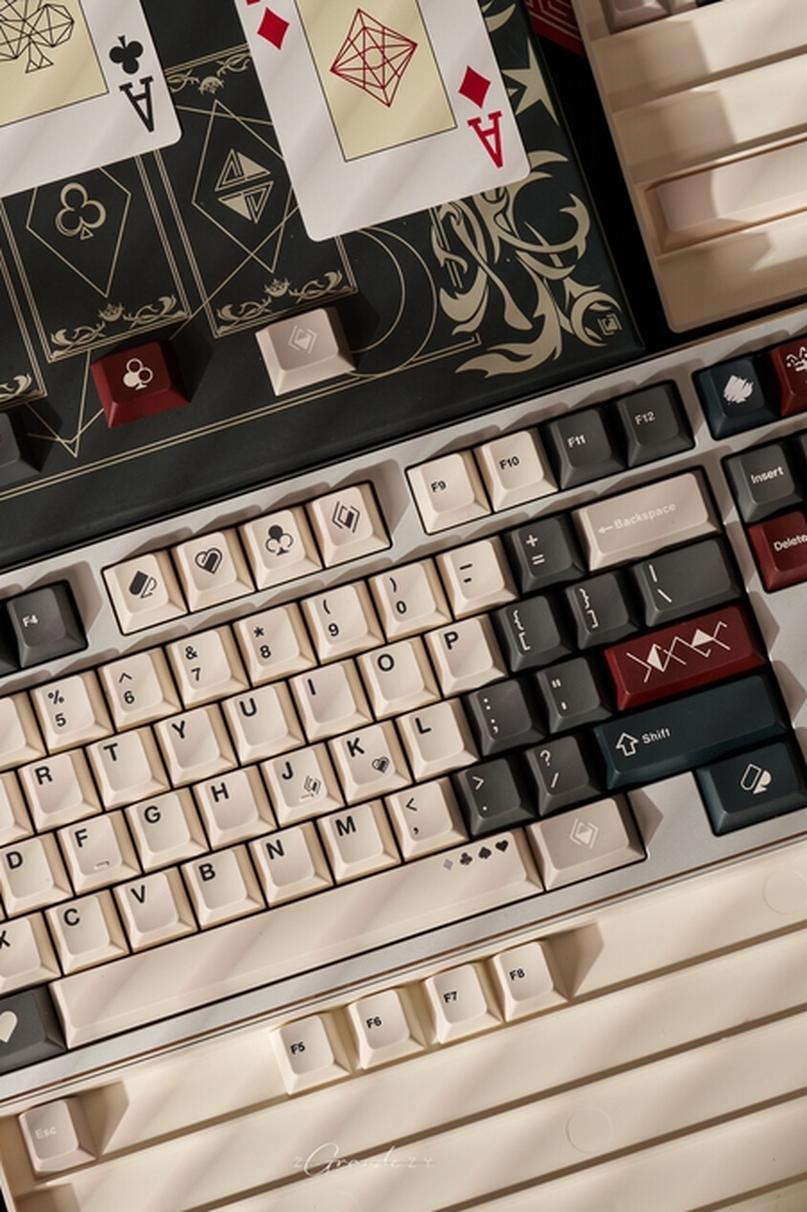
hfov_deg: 12.2
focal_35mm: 112
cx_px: 367
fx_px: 3768
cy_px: 604
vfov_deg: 18.3
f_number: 6.3
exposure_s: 1/50
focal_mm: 74
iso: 320
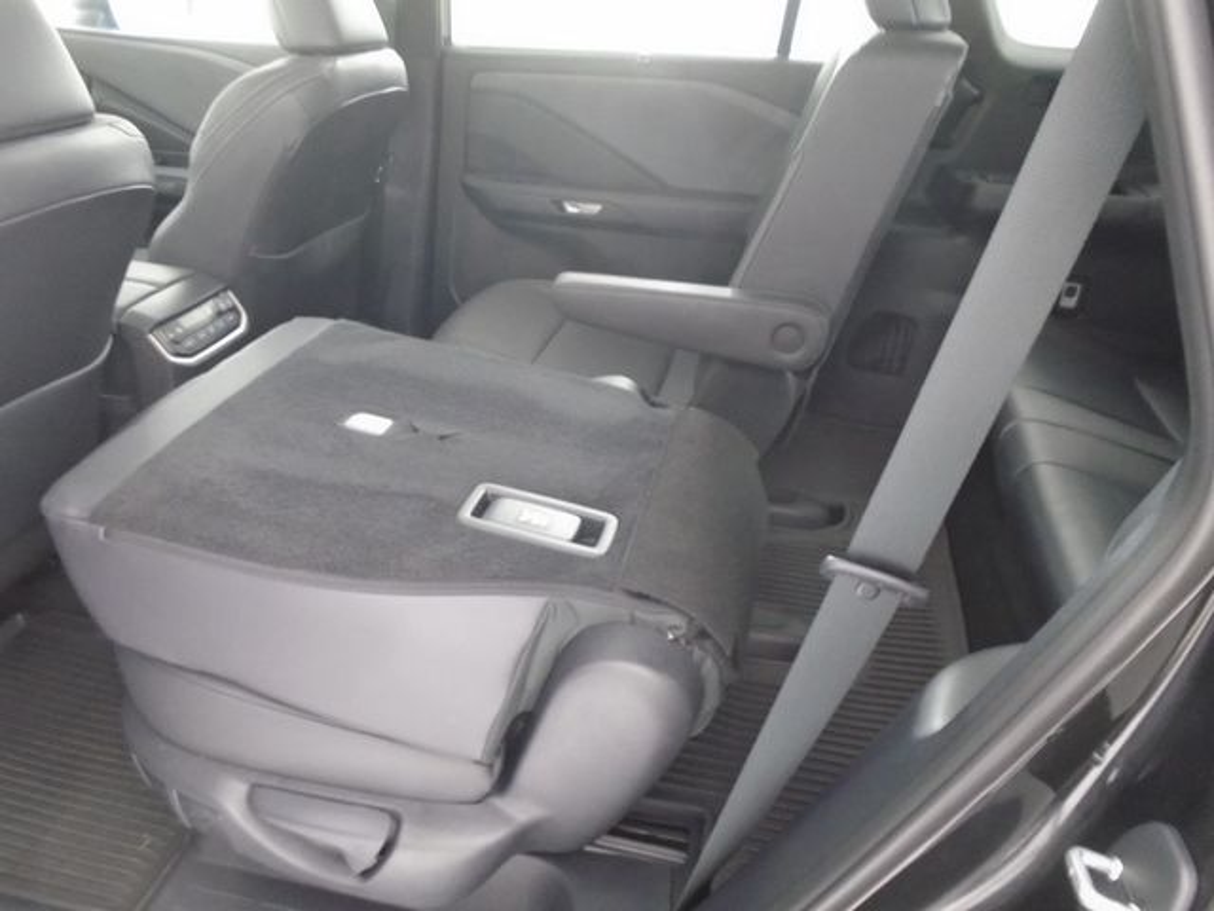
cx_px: 607
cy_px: 456
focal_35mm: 26
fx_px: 912
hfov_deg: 67.3
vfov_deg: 53.1
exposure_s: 1/13
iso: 400
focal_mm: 4.6
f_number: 3.2
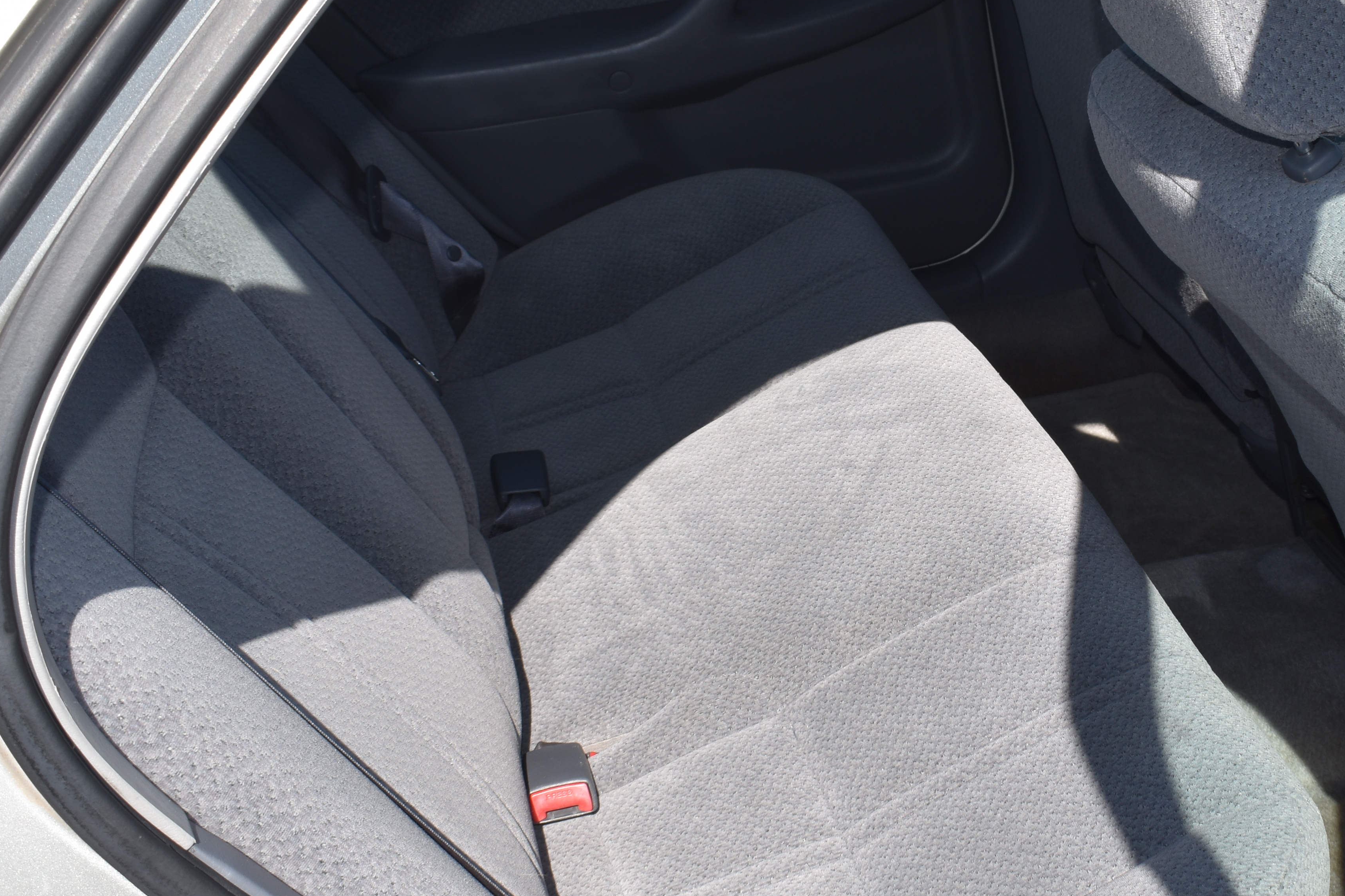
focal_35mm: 58
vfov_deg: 23.4
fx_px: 2167
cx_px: 953
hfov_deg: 34.0
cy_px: 448
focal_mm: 22
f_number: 9
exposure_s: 1/200
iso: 100
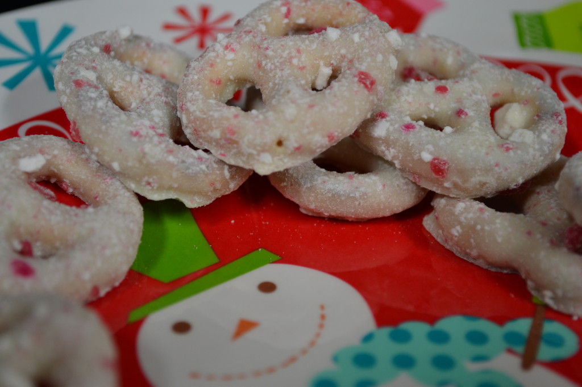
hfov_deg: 29.9
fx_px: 1091
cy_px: 194
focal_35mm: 68
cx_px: 291
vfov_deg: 20.1
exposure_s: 1/15
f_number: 5.3
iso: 400
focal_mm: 45
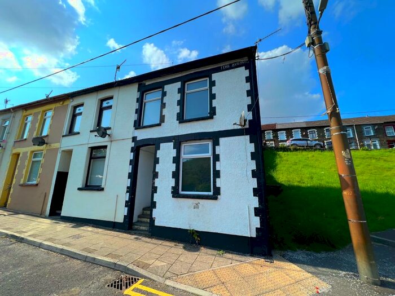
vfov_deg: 89.9
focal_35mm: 13
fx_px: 148
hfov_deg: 106.2
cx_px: 198
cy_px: 148
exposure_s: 1/951
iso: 32
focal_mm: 1.57
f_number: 1.8
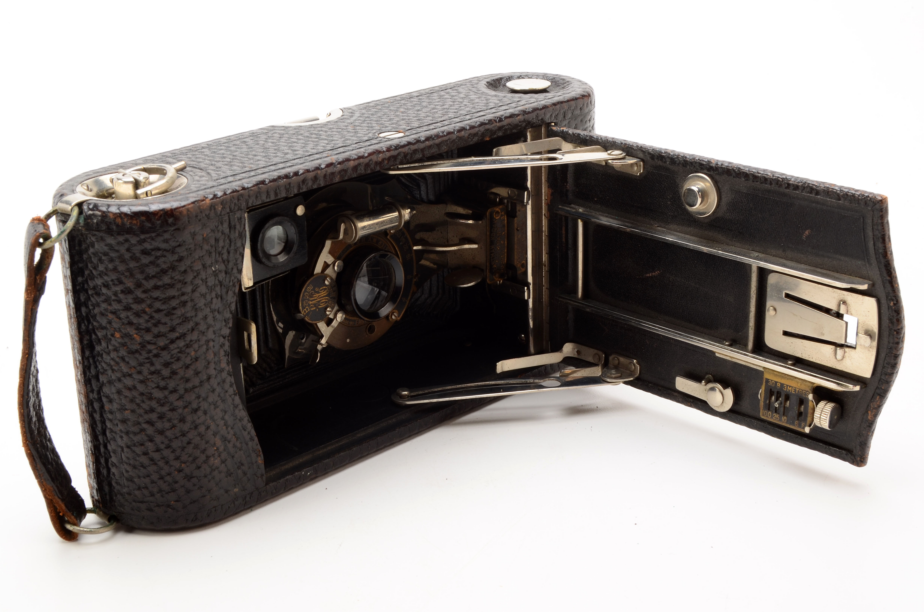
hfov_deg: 35.1
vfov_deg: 23.7
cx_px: 462
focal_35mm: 57
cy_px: 306
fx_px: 1460
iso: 100
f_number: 16
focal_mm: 38
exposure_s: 1/160
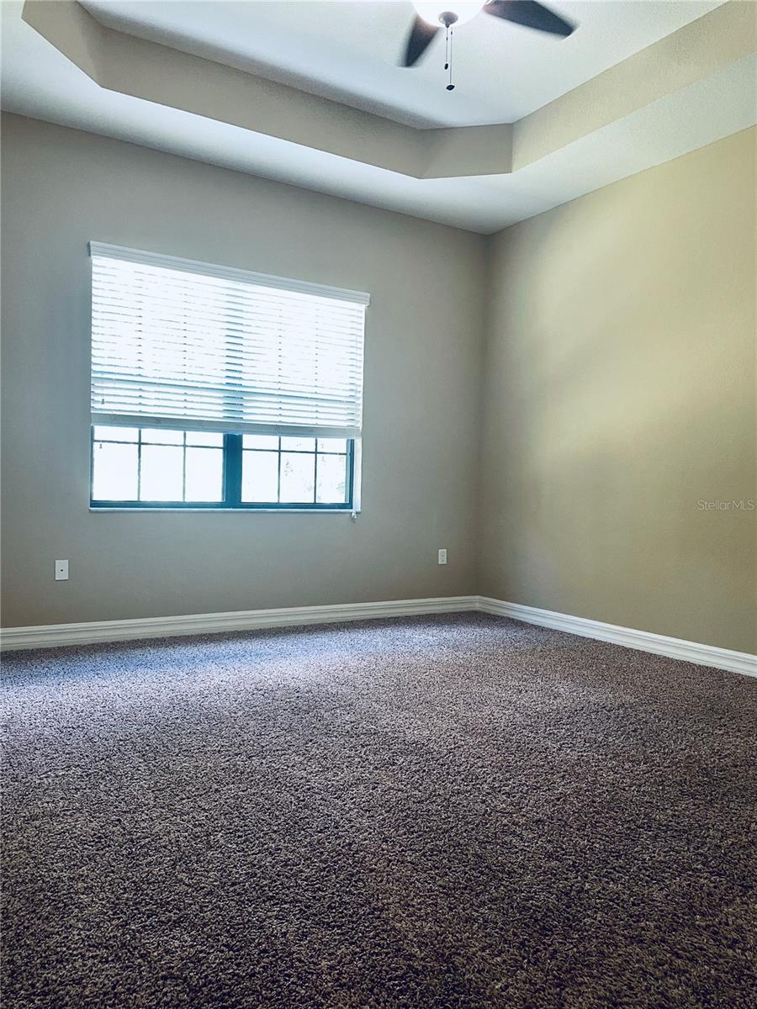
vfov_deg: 67.3
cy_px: 504
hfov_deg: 53.1
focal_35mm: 26
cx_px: 378
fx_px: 758
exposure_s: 1/60
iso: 125
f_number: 1.6
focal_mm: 4.2
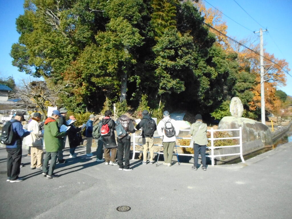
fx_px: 211
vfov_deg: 54.9
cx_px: 146
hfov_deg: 69.4
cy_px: 110
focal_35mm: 25
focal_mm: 4.5
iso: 800
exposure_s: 1/500
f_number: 10.5
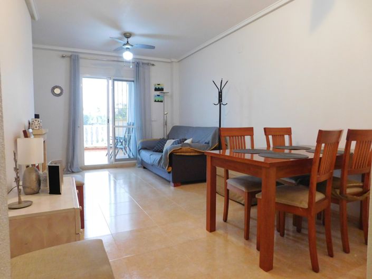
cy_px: 140
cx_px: 186
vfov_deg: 58.8
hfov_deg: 74.0
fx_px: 247
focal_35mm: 23
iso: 400
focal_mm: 4
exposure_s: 1/15
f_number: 3
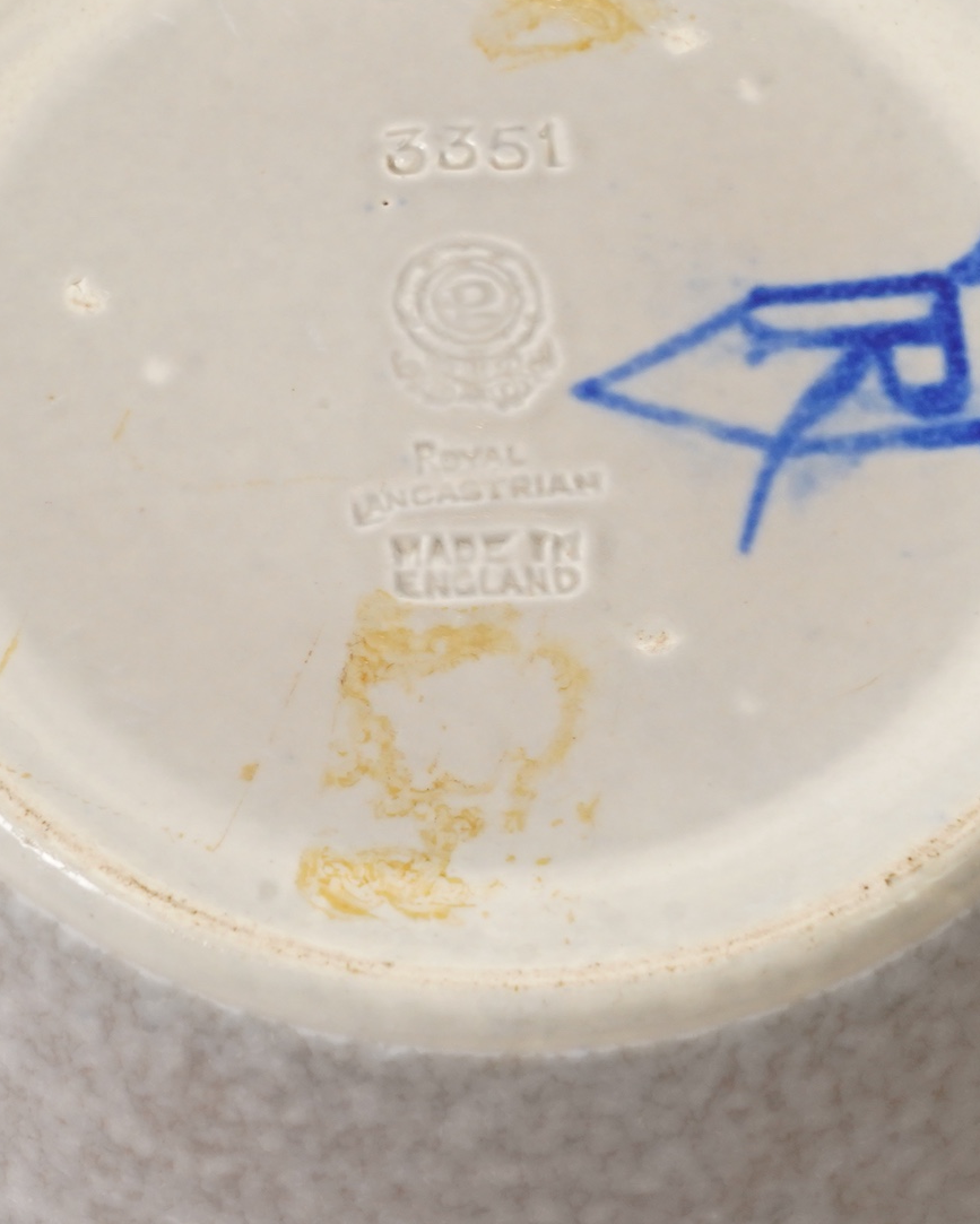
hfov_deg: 8.4
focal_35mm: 183
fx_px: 6632
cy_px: 368
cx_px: 392
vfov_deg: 10.5
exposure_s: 1/125
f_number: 13
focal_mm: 77
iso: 1250
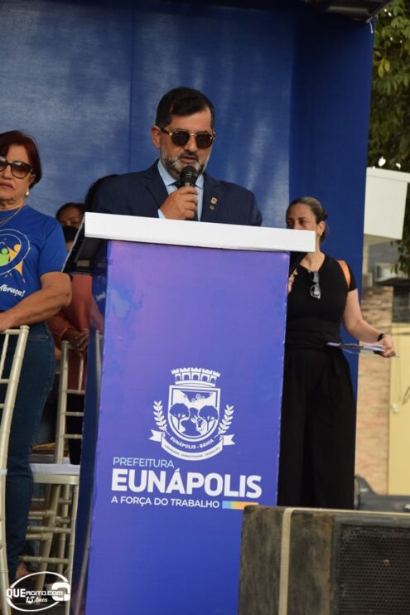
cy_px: 308
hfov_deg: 11.4
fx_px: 2049
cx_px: 205
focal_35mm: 120
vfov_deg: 17.1
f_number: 5.3
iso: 800
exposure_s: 1/160
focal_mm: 80
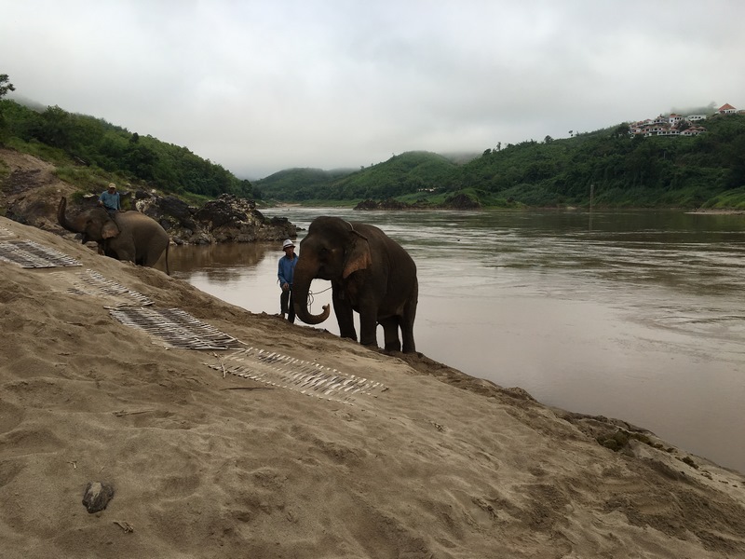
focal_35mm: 29
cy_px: 280
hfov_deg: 61.7
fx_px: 624
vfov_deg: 48.2
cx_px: 372
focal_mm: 4.15
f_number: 2.2
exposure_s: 1/450
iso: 25
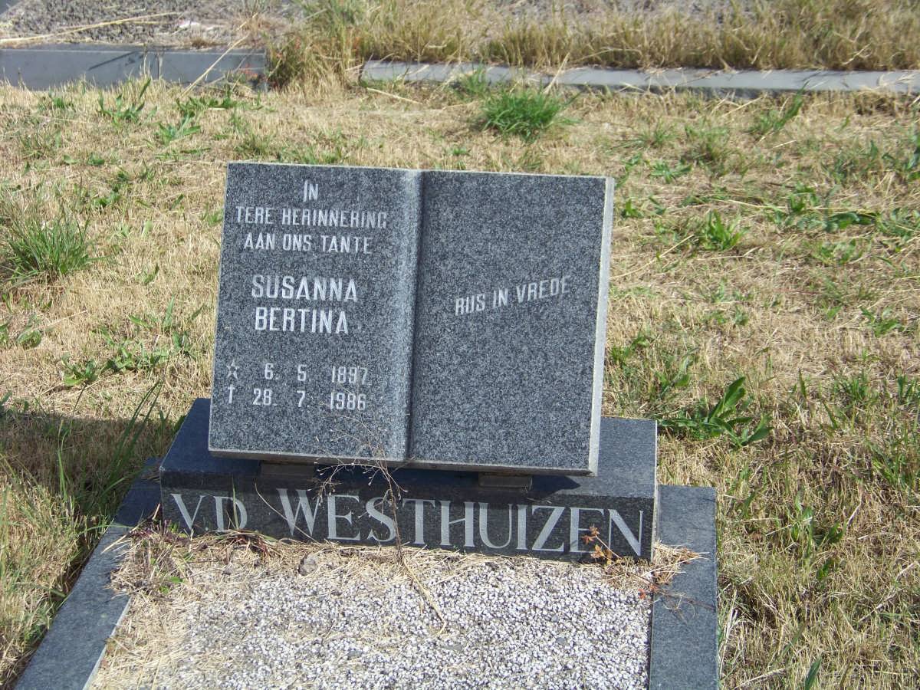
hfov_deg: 27.8
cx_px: 460
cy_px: 345
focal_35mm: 70
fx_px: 1860
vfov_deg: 21.0
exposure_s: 1/640
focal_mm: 11.7
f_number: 3.2
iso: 64
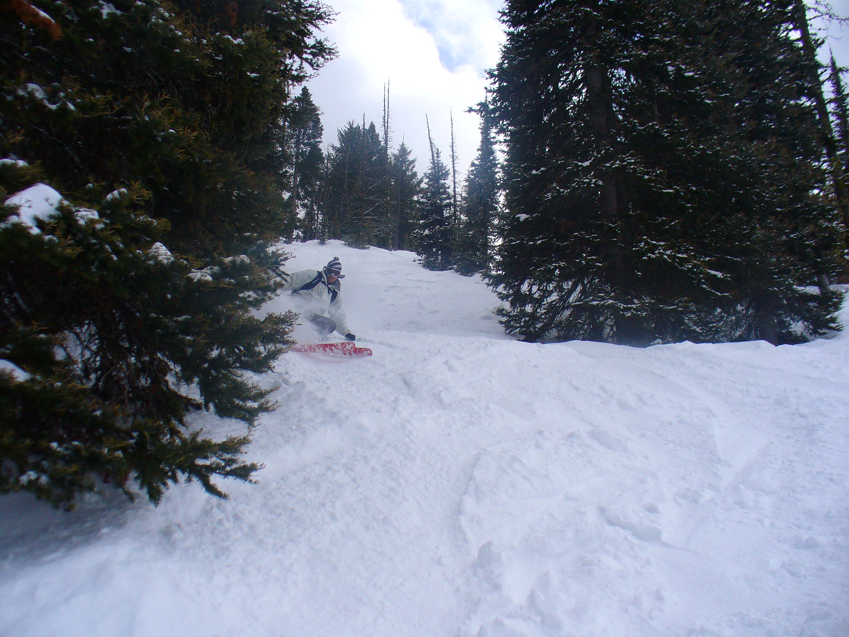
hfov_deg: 50.1
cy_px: 318
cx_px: 424
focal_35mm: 37
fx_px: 907
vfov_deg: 38.7
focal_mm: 6.1
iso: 80
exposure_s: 1/800
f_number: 5.6
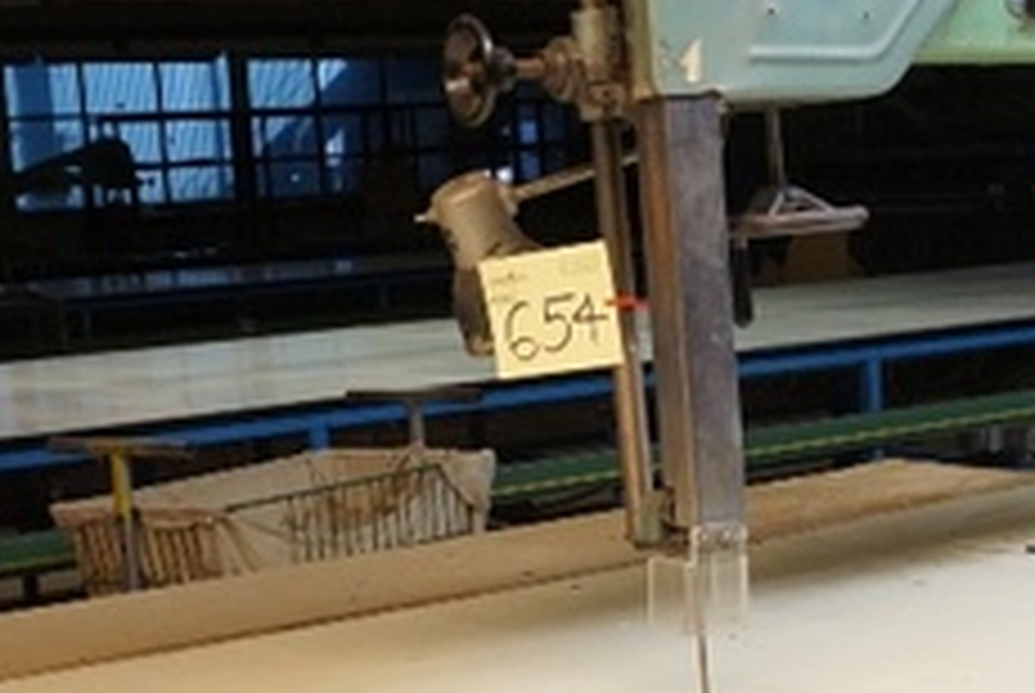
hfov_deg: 26.6
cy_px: 472
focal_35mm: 75
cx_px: 770
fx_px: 2159
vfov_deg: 18.2
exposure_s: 1/160
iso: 1250
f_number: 4
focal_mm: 16
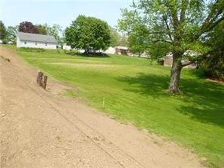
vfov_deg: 56.8
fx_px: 155
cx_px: 112
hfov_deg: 71.6
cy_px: 84
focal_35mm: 24
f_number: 3.3
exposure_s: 1/500
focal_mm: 4.3
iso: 100
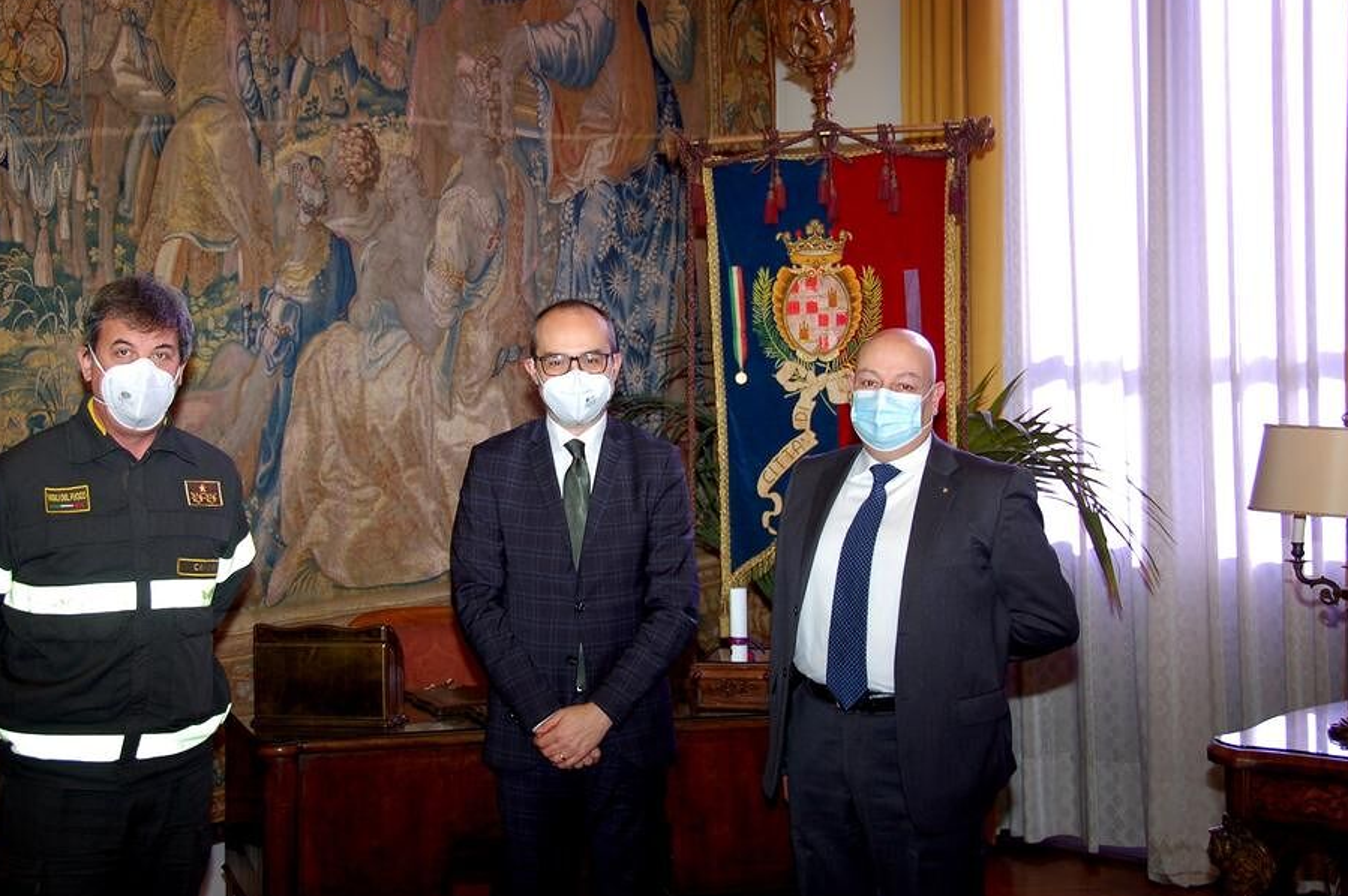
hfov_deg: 39.9
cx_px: 609
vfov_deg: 27.2
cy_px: 398
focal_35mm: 50
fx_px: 1855
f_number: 4.2
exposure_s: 1/60
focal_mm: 29
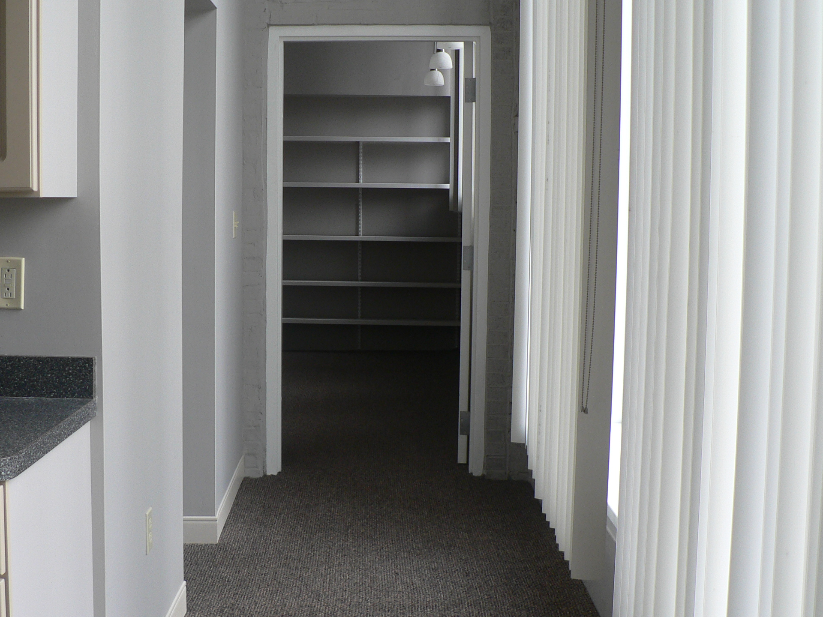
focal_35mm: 48
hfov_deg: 39.4
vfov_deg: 30.3
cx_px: 311
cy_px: 296
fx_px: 1141
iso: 80
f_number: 2.8
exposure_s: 1/30
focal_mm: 6
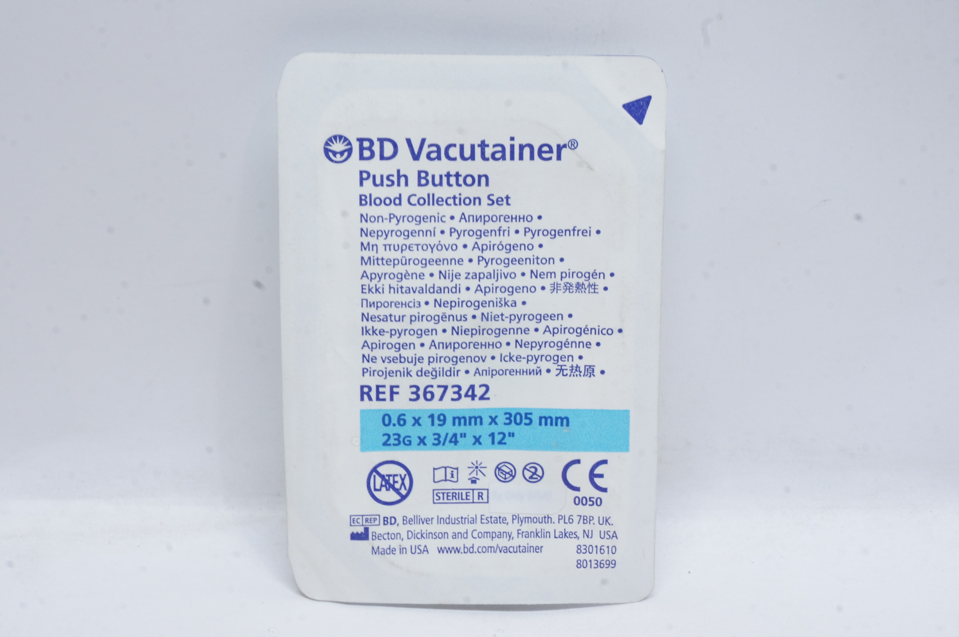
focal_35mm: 63
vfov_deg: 21.5
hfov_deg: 31.9
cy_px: 318
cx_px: 480
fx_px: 1676
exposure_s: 1/6
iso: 800
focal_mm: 42
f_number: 20
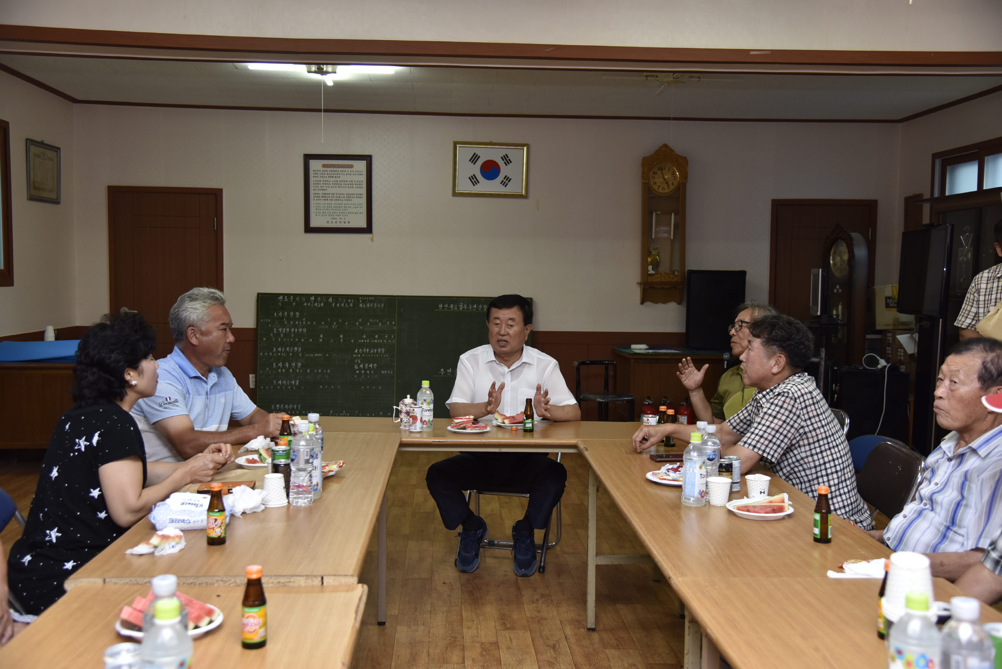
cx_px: 501
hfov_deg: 54.4
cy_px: 334
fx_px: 974
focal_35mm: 35
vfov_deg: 37.9
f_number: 4
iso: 640
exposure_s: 1/200
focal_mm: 35
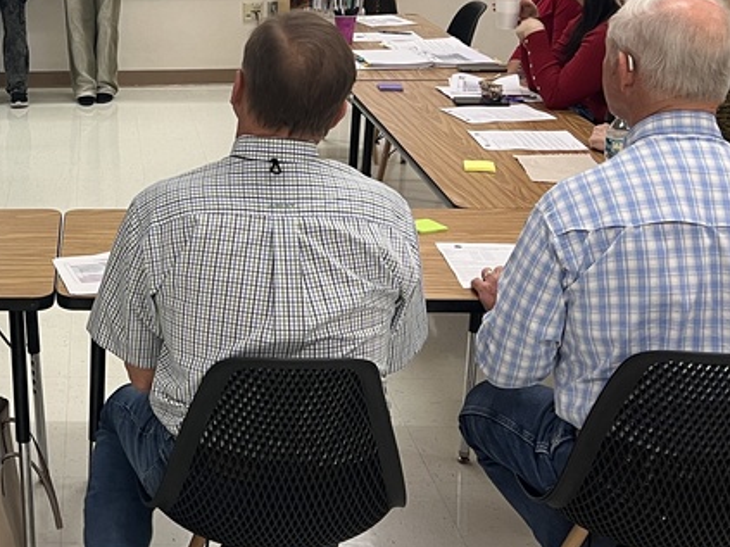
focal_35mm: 63
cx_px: -12
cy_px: 67
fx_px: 1328
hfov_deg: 28.7
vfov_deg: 22.8
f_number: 1.5
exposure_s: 1/60
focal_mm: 5.7
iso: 100
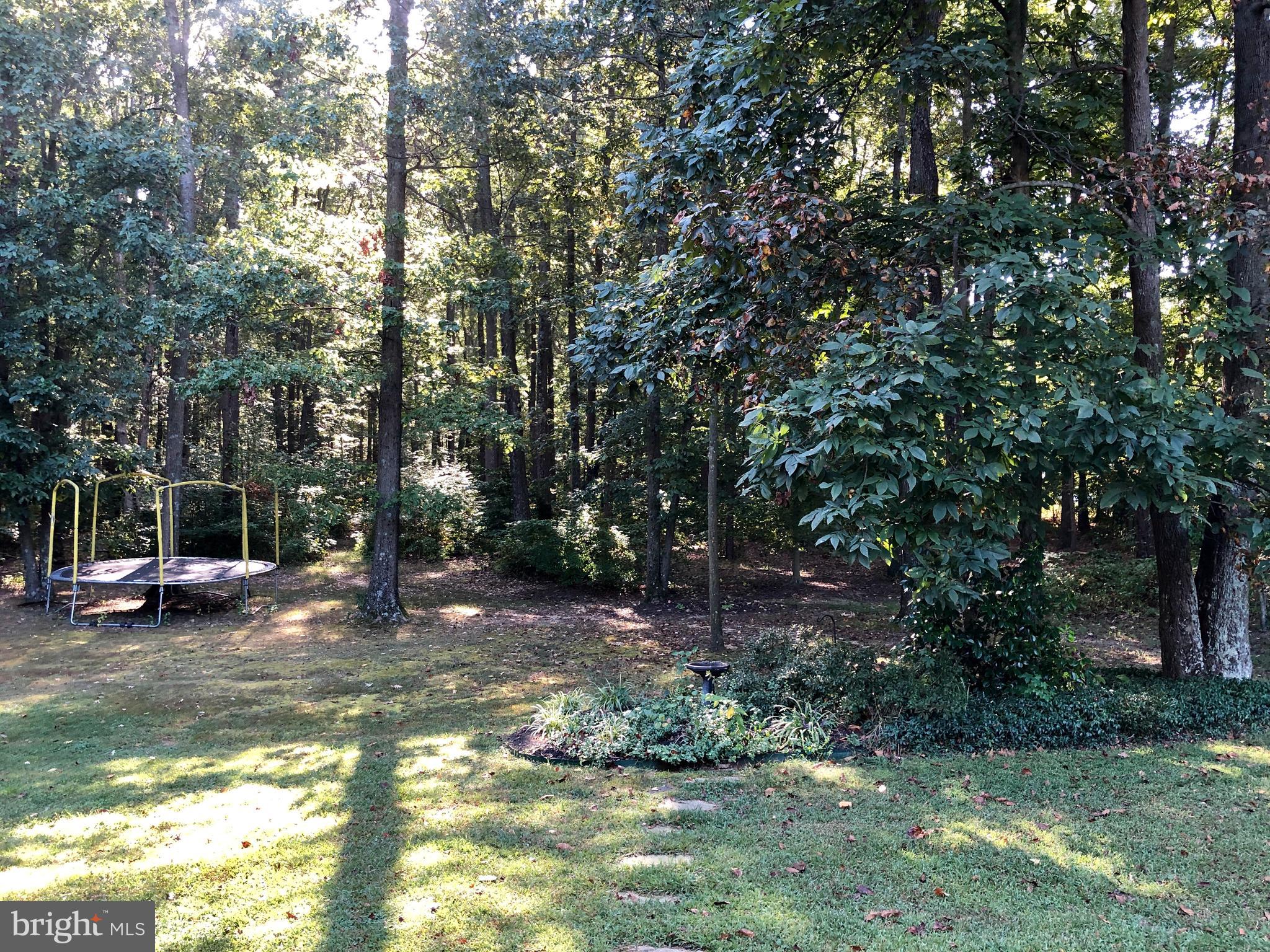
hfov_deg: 63.4
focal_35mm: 28
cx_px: 635
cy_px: 476
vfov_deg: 49.7
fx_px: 1027
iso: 25
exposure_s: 1/30
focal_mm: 3.99
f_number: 1.8
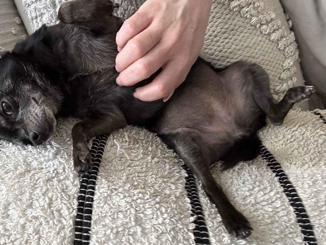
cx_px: 119
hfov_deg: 57.5
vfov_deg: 45.2
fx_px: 292
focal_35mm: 31
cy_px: 150
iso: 125
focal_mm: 2.69
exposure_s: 1/60
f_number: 1.9
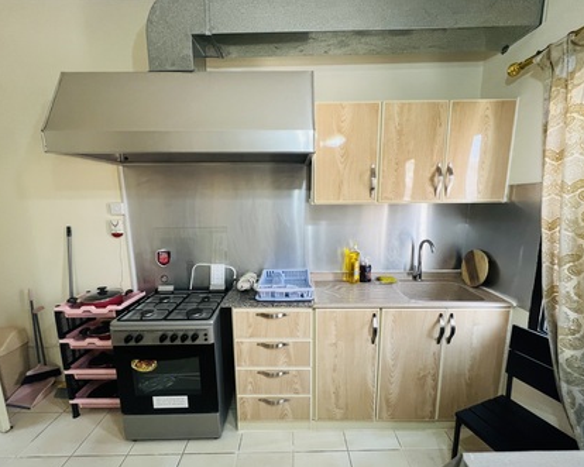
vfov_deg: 87.9
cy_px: 241
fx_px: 242
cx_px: 293
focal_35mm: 14
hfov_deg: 100.7
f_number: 1.8
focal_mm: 1.57
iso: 160
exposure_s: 1/50
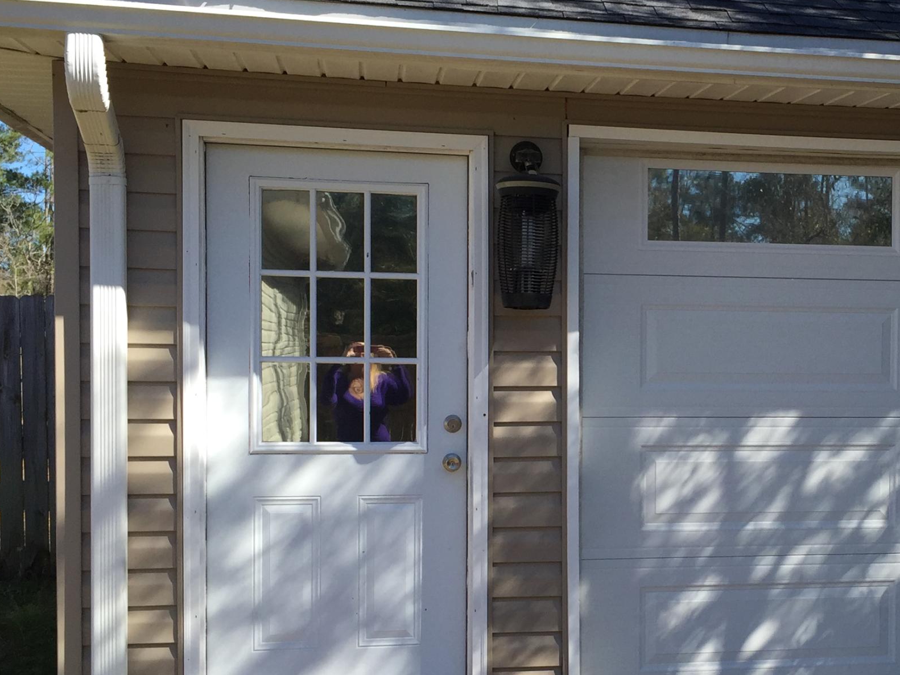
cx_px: 701
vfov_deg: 26.5
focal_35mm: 55
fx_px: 1430
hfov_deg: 34.0
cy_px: 405
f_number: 2.2
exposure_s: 1/942
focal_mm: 4.15
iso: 32
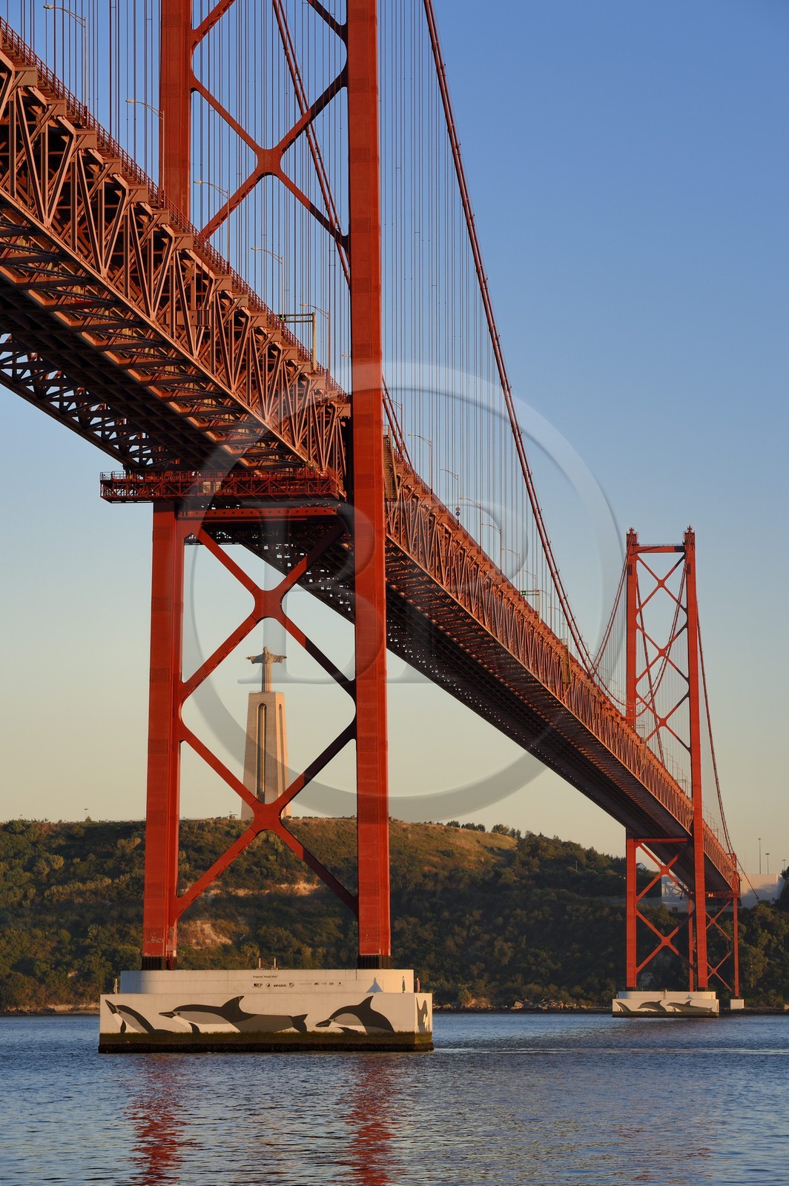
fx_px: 3688
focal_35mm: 112
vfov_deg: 18.3
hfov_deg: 12.2
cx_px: 394
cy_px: 593
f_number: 9
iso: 200
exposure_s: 1/160
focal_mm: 112
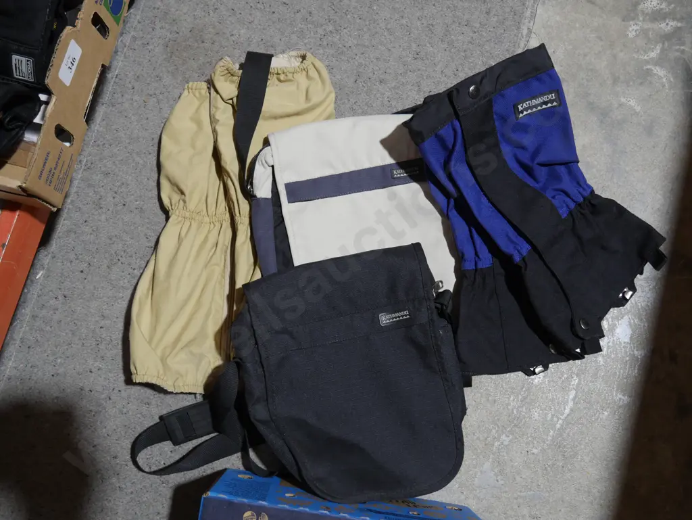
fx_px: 680
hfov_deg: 53.9
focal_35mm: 34
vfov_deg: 41.8
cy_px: 260
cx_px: 346
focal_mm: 17
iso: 400
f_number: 4
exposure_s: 1/60
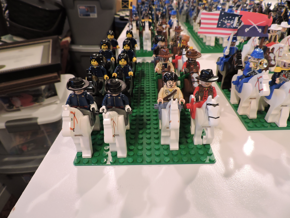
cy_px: 109
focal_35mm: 24
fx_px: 201
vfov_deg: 56.8
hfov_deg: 71.6
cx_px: 145
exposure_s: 1/15
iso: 400
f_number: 3
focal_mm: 4.3
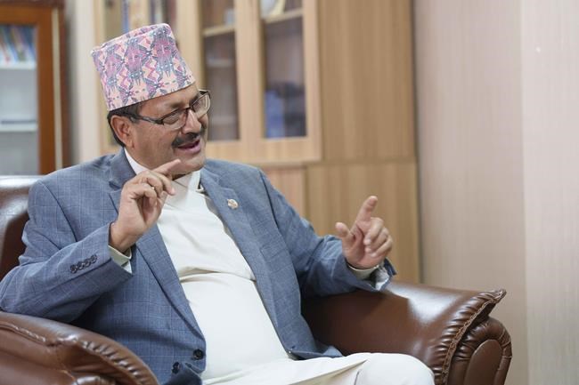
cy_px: 192
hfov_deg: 26.3
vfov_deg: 17.7
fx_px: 1238
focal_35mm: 77
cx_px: 290
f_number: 3.2
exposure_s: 1/80
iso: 3200
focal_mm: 77
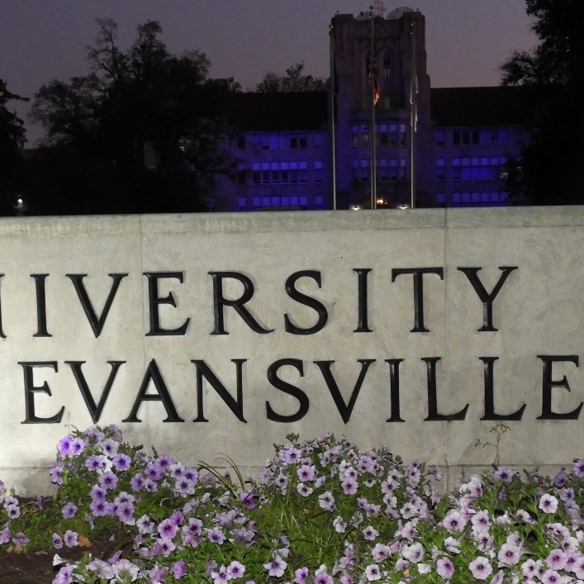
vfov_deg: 23.9
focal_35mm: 72
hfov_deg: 24.0
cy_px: 358
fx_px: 1374
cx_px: 271
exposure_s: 1/30
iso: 400
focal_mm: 7.2
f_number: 3.8
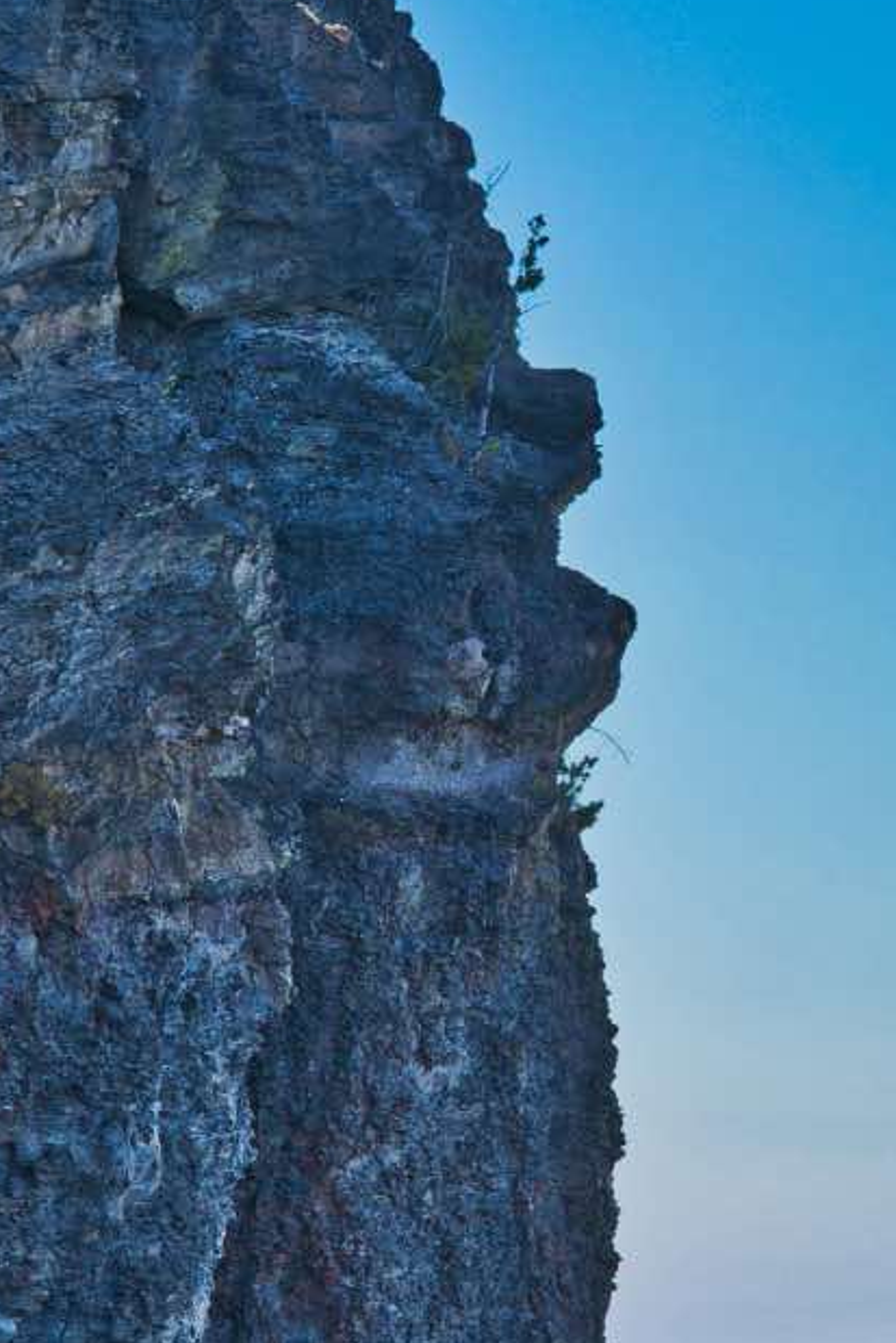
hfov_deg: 4.3
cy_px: 642
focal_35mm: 320
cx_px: 639
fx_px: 11939
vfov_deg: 6.4
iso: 400
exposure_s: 1/250
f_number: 10
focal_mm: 110
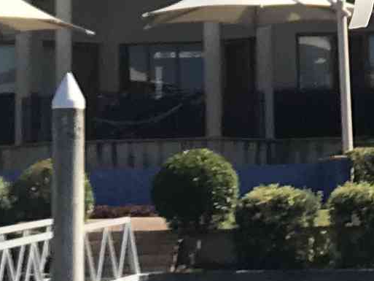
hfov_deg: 9.0
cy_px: -286
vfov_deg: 6.5
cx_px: 213
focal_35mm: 220
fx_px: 2377
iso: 20
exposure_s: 1/2128
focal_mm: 3.99
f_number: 1.8
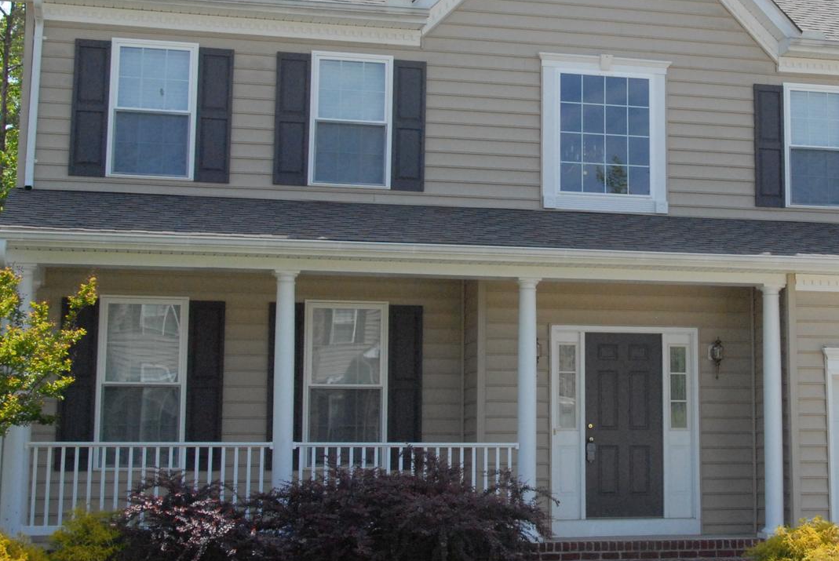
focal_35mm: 69
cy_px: 189
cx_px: 615
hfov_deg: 28.8
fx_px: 1610
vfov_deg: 19.7
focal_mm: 24
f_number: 9
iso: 1000
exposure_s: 1/1250
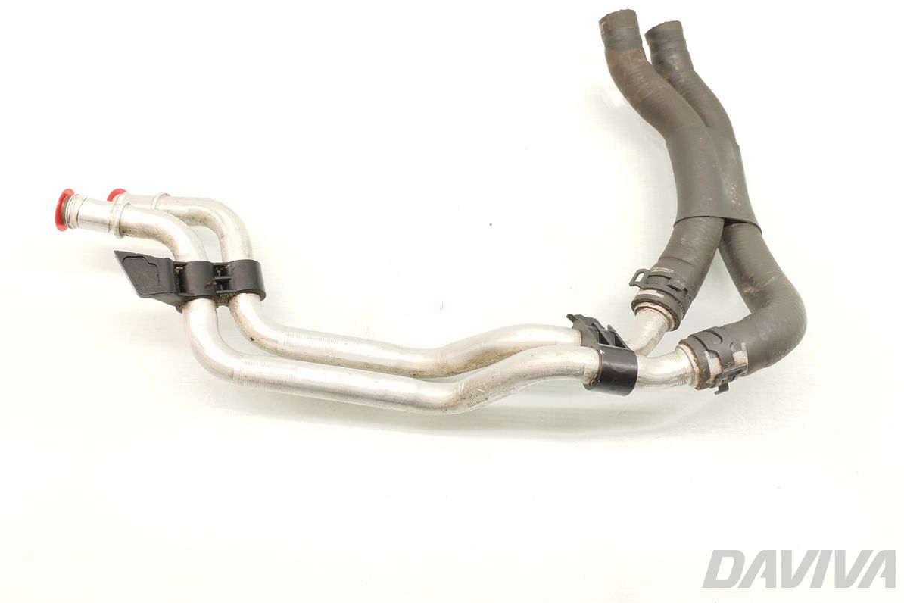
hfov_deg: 63.6
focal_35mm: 29
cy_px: 247
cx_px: 434
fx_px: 728
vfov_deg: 44.8
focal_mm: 4.75
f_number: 1.8
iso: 100
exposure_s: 1/50
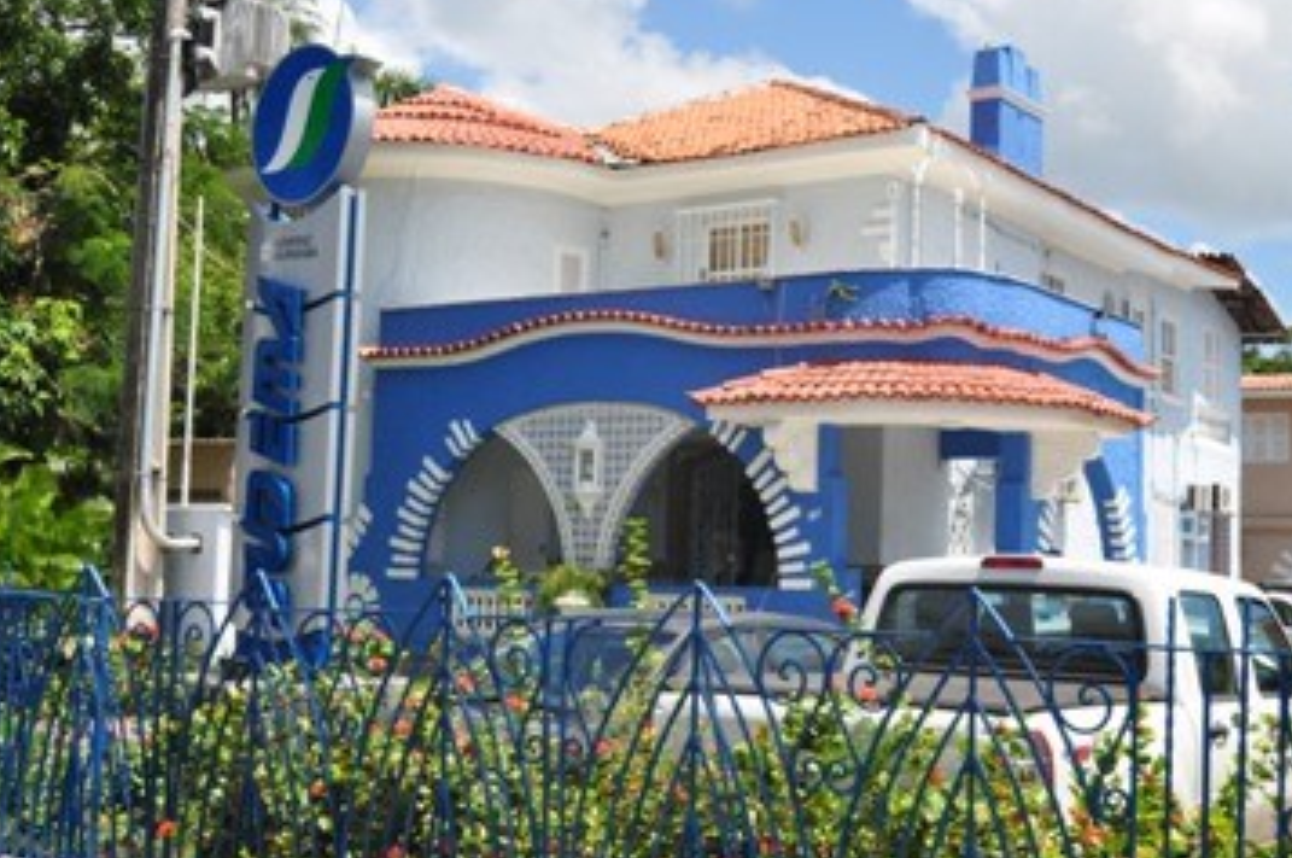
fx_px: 1756
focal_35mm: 49
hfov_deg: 40.3
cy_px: 427
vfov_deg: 27.4
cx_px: 738
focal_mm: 26
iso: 280
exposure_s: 1/2000
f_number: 5
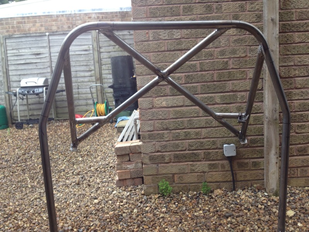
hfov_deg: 52.6
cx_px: 154
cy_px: 116
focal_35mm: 35
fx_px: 312
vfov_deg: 40.7
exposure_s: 1/120
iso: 80
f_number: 2.4
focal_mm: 4.3
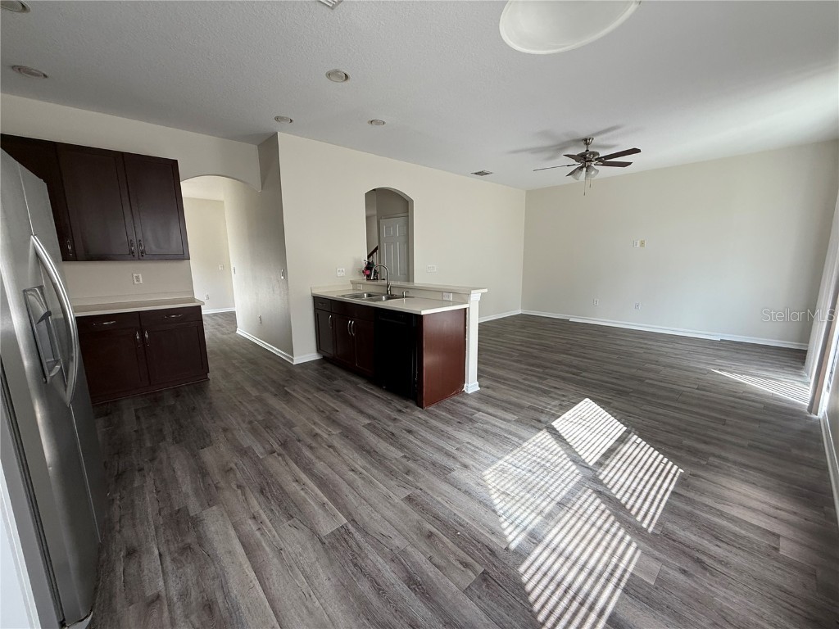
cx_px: 420
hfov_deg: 102.1
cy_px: 314
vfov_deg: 85.7
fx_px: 339
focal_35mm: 14
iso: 160
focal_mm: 2.22
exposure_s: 1/99
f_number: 2.2
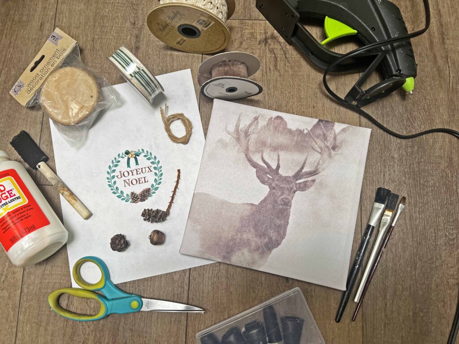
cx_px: 230
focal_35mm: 26
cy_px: 172
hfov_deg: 67.3
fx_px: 345
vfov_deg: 53.1
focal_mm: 5.7
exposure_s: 1/121
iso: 64
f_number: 1.5
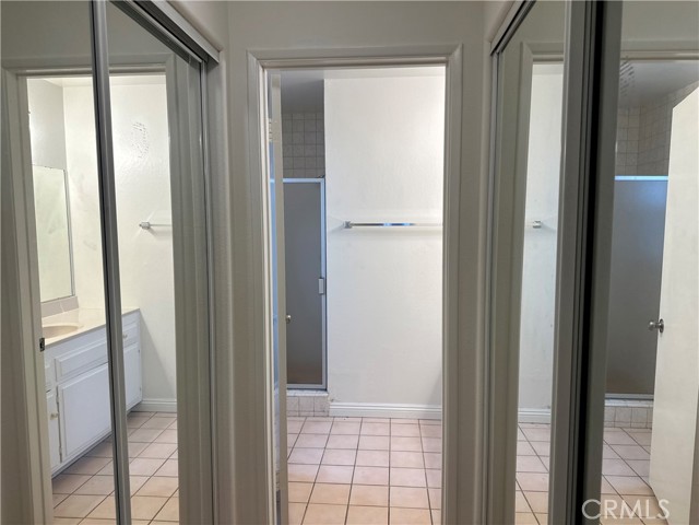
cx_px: 350
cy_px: 262
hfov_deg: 71.6
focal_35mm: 24
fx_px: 485
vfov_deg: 56.8
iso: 125
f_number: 1.78
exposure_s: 1/120
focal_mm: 6.86
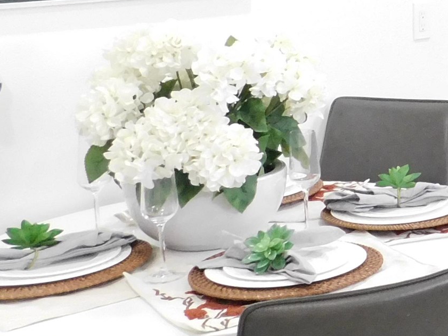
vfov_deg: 17.3
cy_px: 28
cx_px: 755
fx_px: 1087
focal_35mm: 84
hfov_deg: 19.0
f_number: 3
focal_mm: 4
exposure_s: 1/30
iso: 400
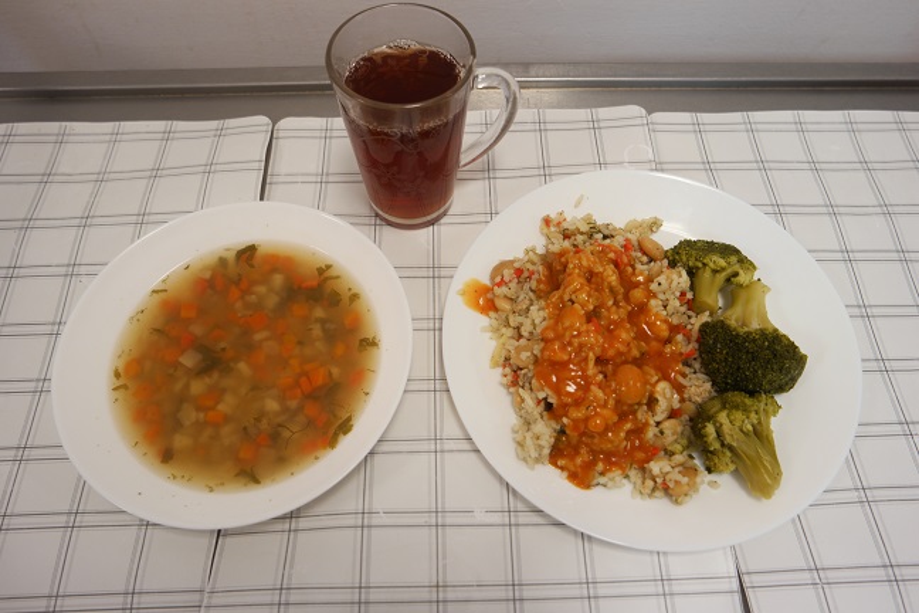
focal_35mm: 24
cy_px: 306
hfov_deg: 73.7
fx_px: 613
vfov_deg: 53.1
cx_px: 460
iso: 200
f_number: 3.5
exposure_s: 1/40
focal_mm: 16
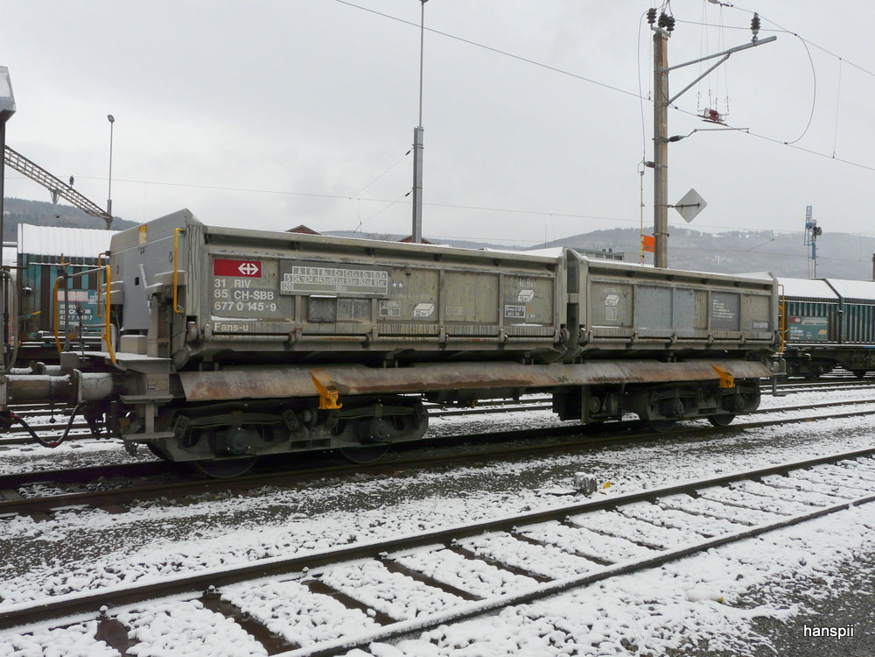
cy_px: 328
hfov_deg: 58.4
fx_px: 784
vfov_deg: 45.4
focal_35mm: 31
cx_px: 438
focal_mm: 5
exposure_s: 1/160
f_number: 4
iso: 100
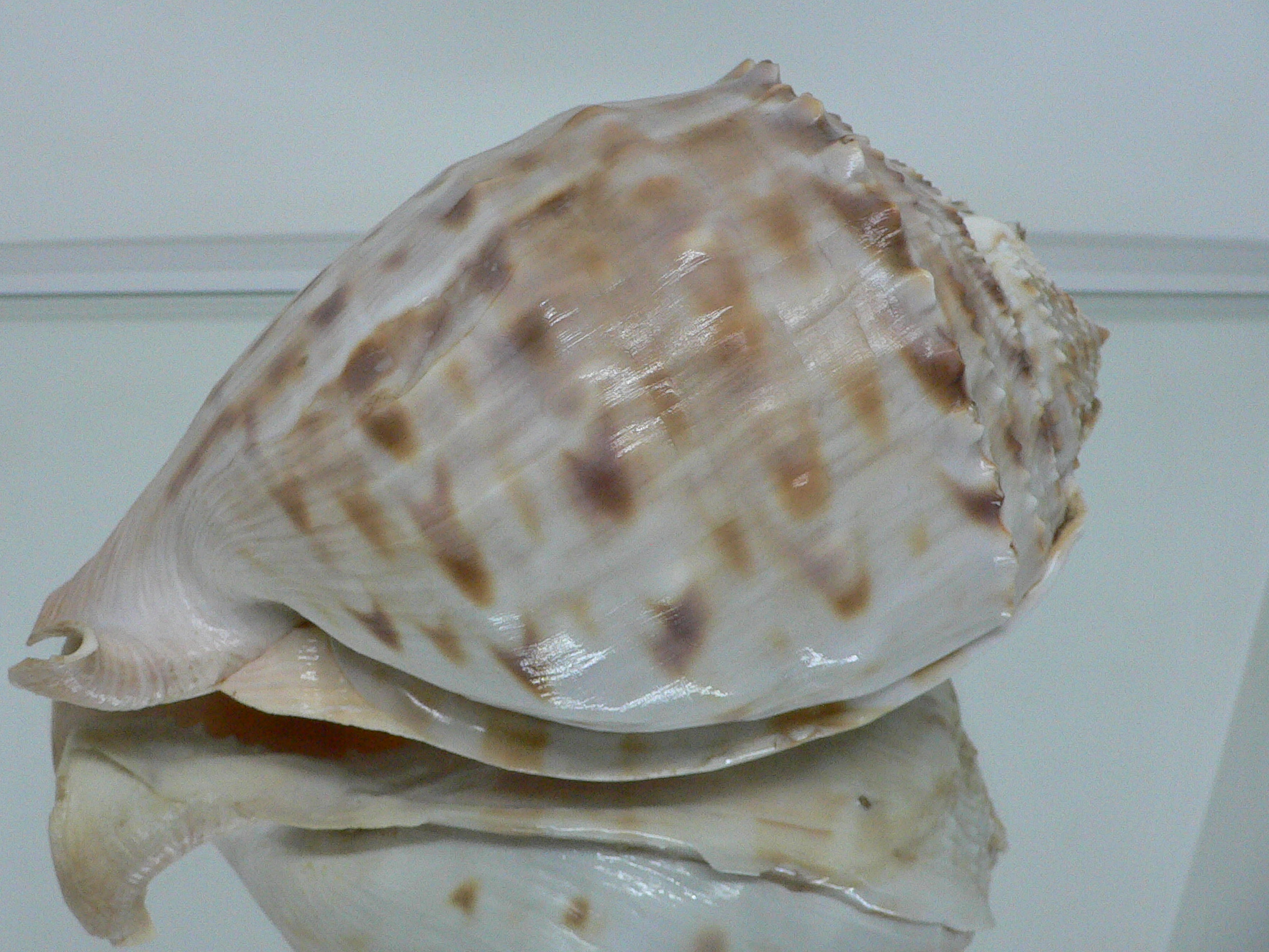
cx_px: 570
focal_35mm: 40
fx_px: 1466
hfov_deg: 46.7
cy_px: 437
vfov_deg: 35.9
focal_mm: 4.6
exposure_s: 1/60
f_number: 2.8
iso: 200
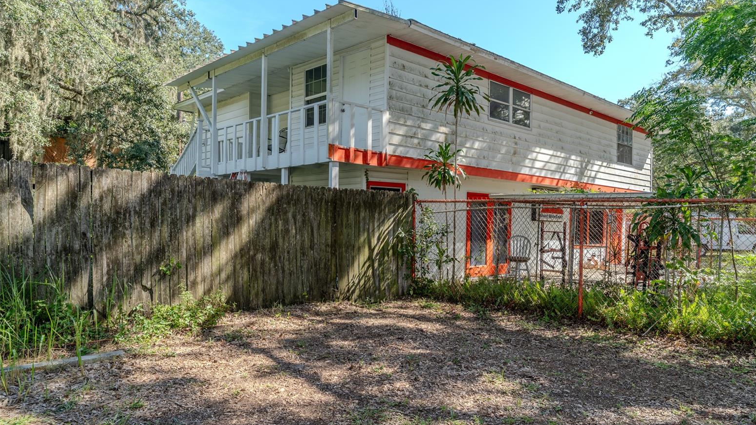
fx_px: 521
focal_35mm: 26
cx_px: 390
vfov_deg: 44.4
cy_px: 227
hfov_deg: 71.9
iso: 100
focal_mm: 24
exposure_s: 1/40
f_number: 8
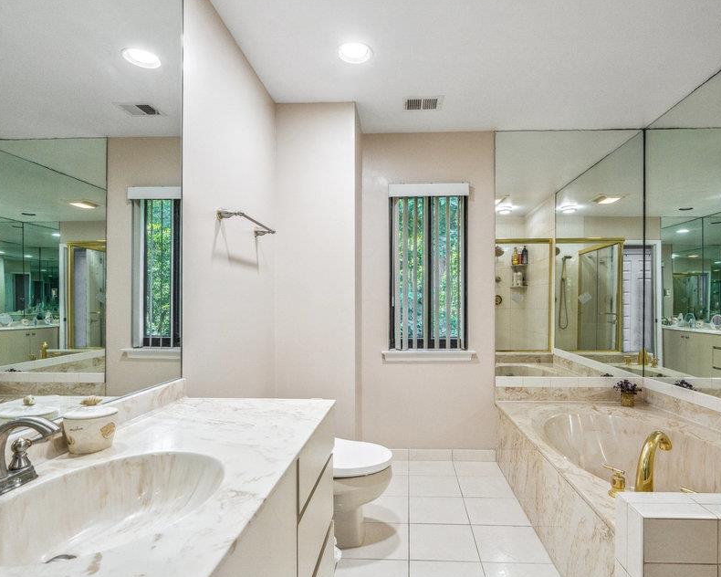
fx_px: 405
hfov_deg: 83.1
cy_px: 292
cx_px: 392
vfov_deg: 70.8
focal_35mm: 19
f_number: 7.1
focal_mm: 16
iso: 320
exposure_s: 1/80
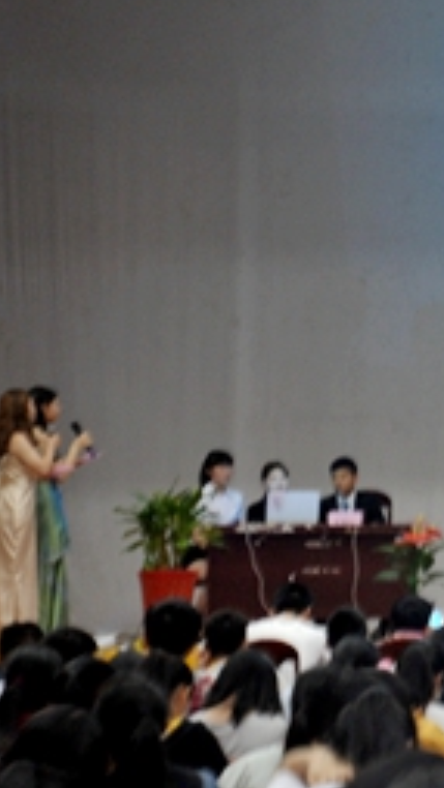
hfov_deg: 5.7
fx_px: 4392
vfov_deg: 10.3
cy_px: 329
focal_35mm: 210
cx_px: 888
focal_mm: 85
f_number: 5.6
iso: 800
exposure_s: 1/5
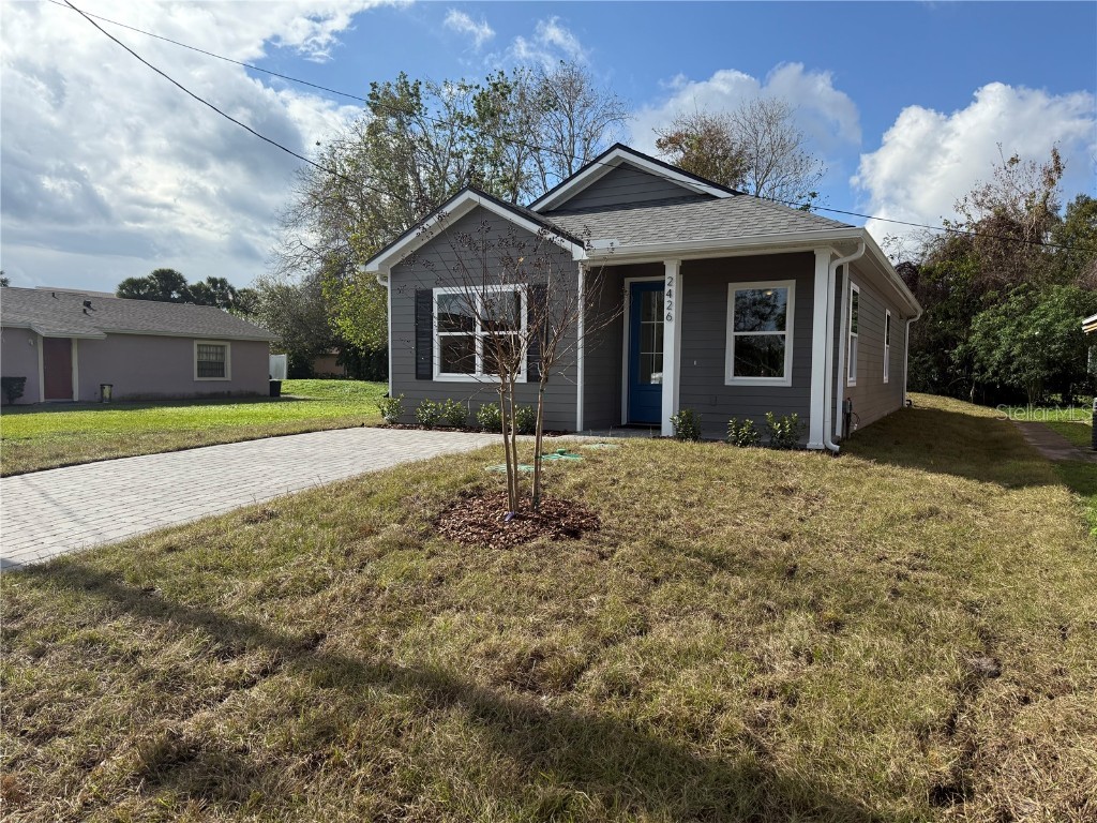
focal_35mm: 24
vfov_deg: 56.8
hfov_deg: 71.6
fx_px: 761
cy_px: 412
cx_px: 548
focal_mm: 6.76
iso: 100
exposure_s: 1/6711
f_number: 1.78
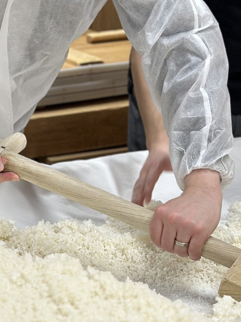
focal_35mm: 128
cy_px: 12
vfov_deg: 15.2
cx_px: 14
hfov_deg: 11.5
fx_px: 1188
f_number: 1.78
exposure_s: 1/82
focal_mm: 6.86
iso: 125
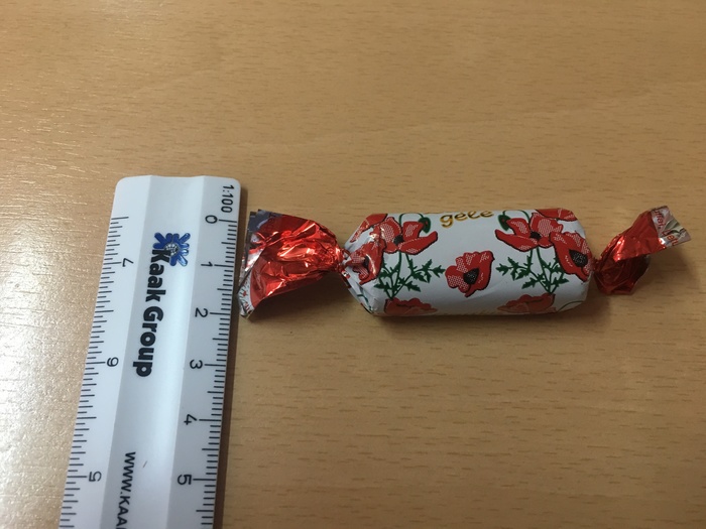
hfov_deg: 61.7
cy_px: 264
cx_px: 353
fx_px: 591
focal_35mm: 29
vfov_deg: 48.2
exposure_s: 1/33
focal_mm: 4.15
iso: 125
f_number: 2.2
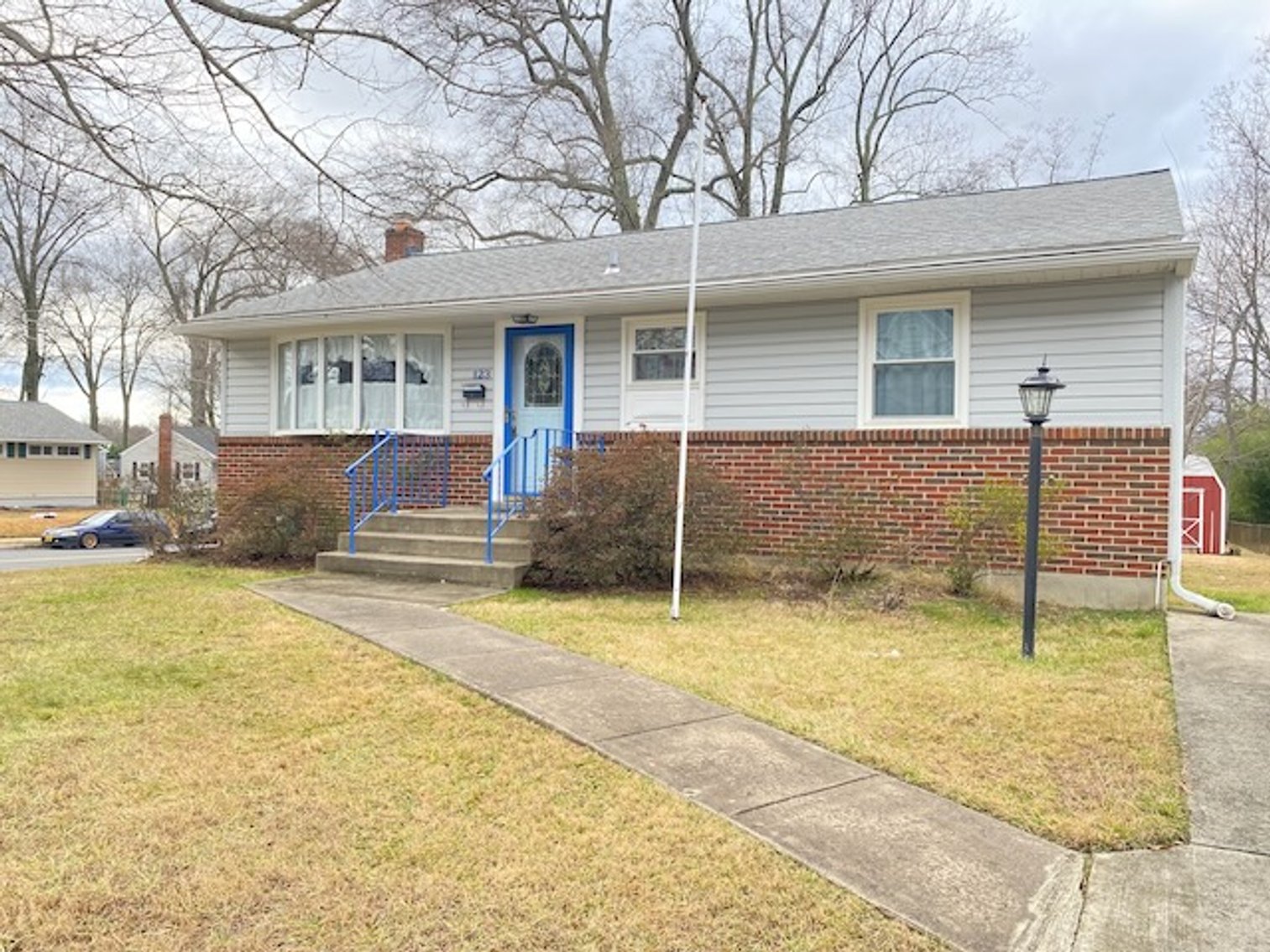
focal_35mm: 26
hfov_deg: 67.3
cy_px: 476
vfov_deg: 53.1
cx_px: 635
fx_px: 954
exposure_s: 1/214
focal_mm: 4.25
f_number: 1.8
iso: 32
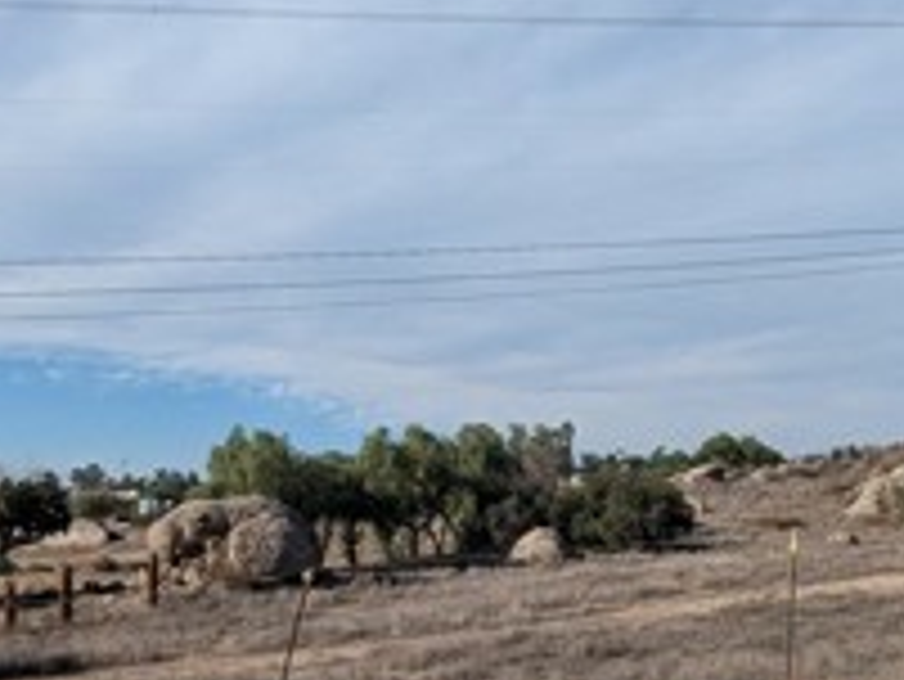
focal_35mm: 51
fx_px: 1333
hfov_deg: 37.5
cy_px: 390
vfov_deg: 28.6
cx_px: 427
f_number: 2.2
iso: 50
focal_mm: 2.35
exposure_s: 1/1742
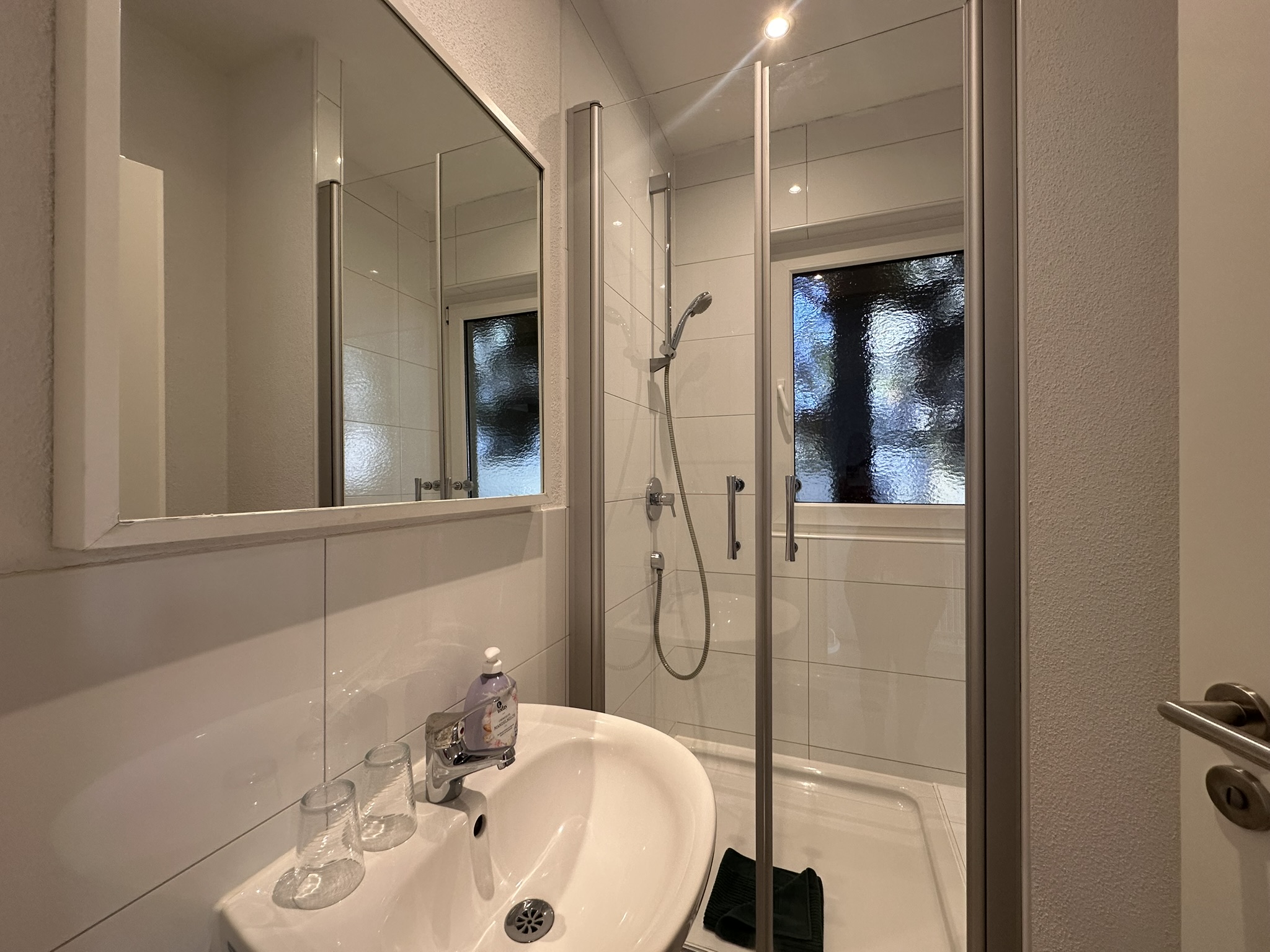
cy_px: 476
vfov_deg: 85.7
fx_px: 514
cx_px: 635
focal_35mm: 14
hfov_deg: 102.1
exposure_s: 1/100
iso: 125
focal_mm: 2.22
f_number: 2.2
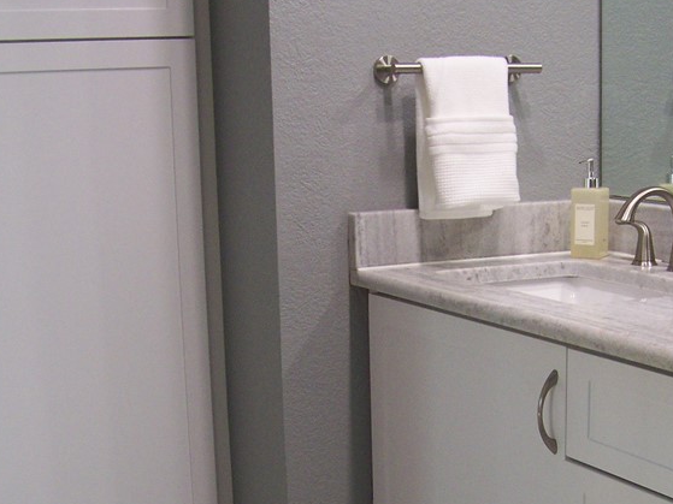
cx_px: 368
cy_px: 445
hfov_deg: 29.4
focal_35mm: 66
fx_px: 1283
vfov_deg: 21.8
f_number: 2.8
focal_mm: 5.85
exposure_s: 1/30
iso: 160
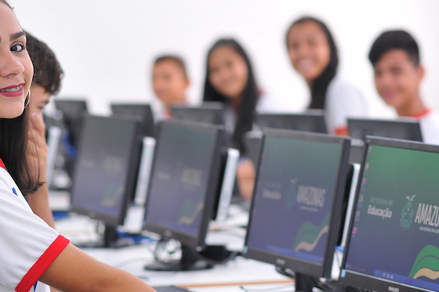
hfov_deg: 11.3
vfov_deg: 7.5
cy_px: 166
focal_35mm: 182
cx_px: 186
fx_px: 2214
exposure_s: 1/80
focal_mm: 85
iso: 320
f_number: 2.8
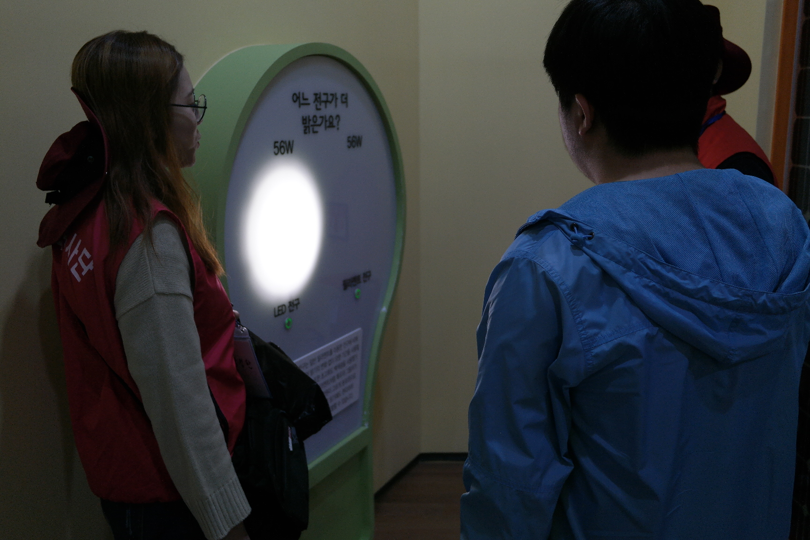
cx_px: 405
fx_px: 810
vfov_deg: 36.9
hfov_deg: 53.1
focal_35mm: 36
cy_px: 270
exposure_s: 1/50
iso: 400
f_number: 3.5
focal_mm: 24
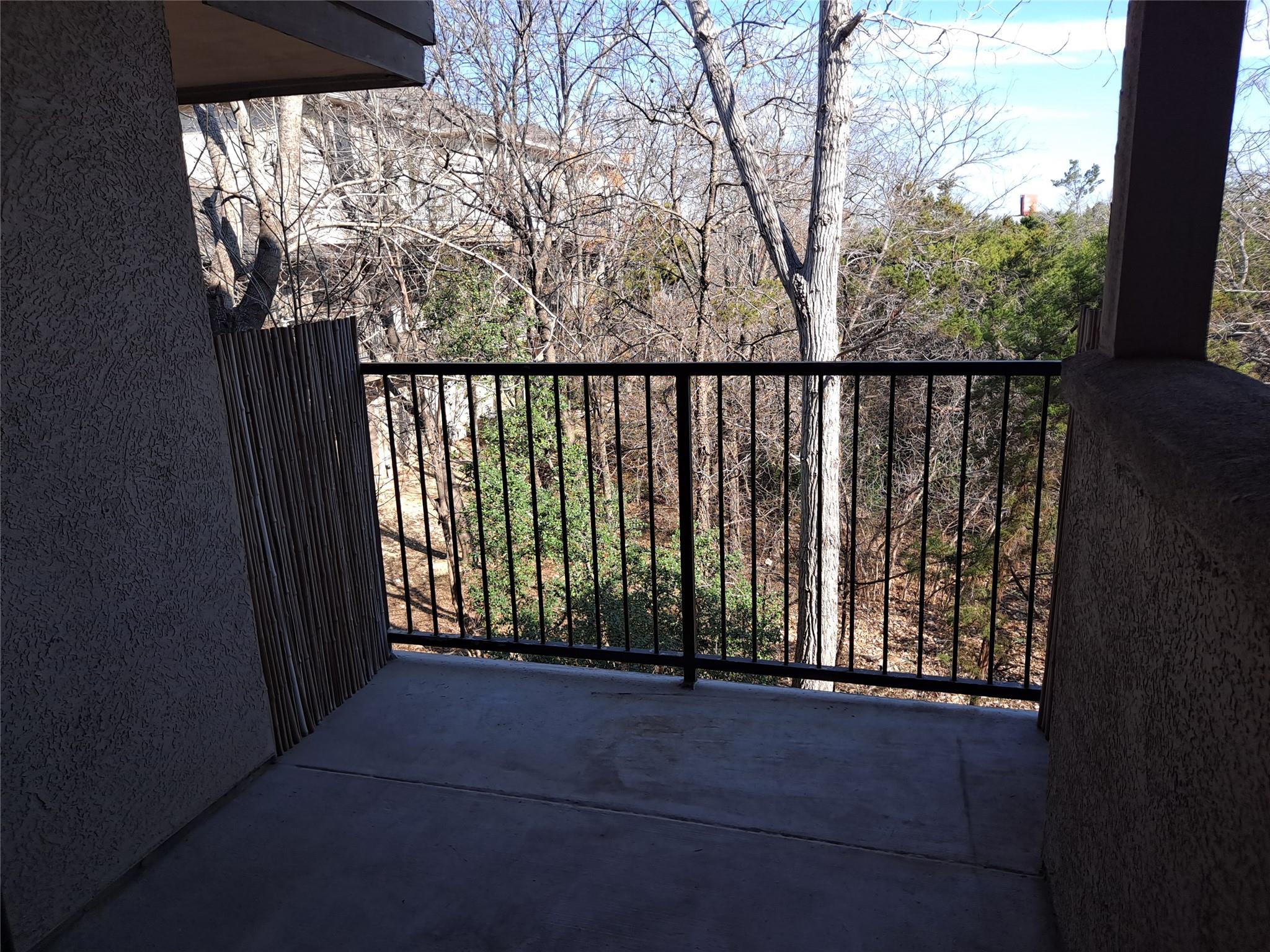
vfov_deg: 54.9
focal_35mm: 25
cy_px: 476
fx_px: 917
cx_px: 635
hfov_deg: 69.4
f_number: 2
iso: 32
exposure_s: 1/323
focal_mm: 4.6
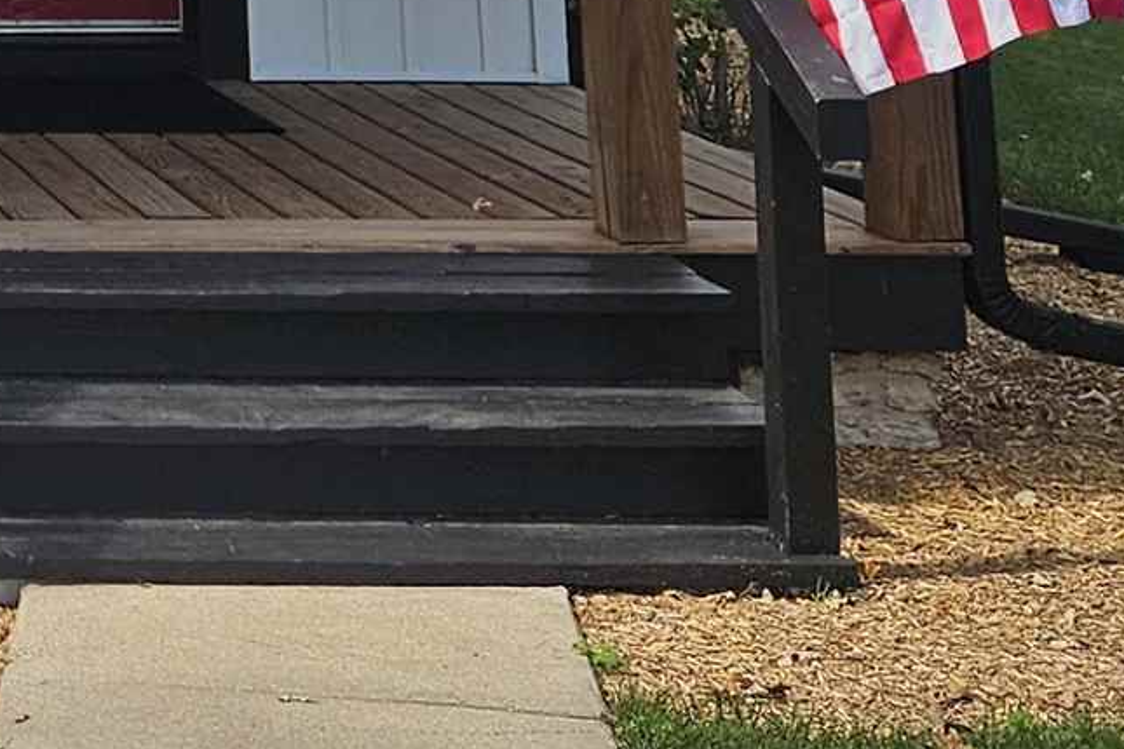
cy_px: -890
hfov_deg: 16.1
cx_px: -667
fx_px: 3559
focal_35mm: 114
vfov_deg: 10.7
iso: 25
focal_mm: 5.4
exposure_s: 1/777
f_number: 1.8
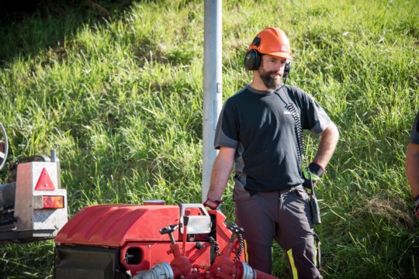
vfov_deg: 8.6
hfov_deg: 12.8
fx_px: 1862
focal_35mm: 160
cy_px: 140
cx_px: 210
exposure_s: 1/1000
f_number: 8
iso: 1600
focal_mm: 160
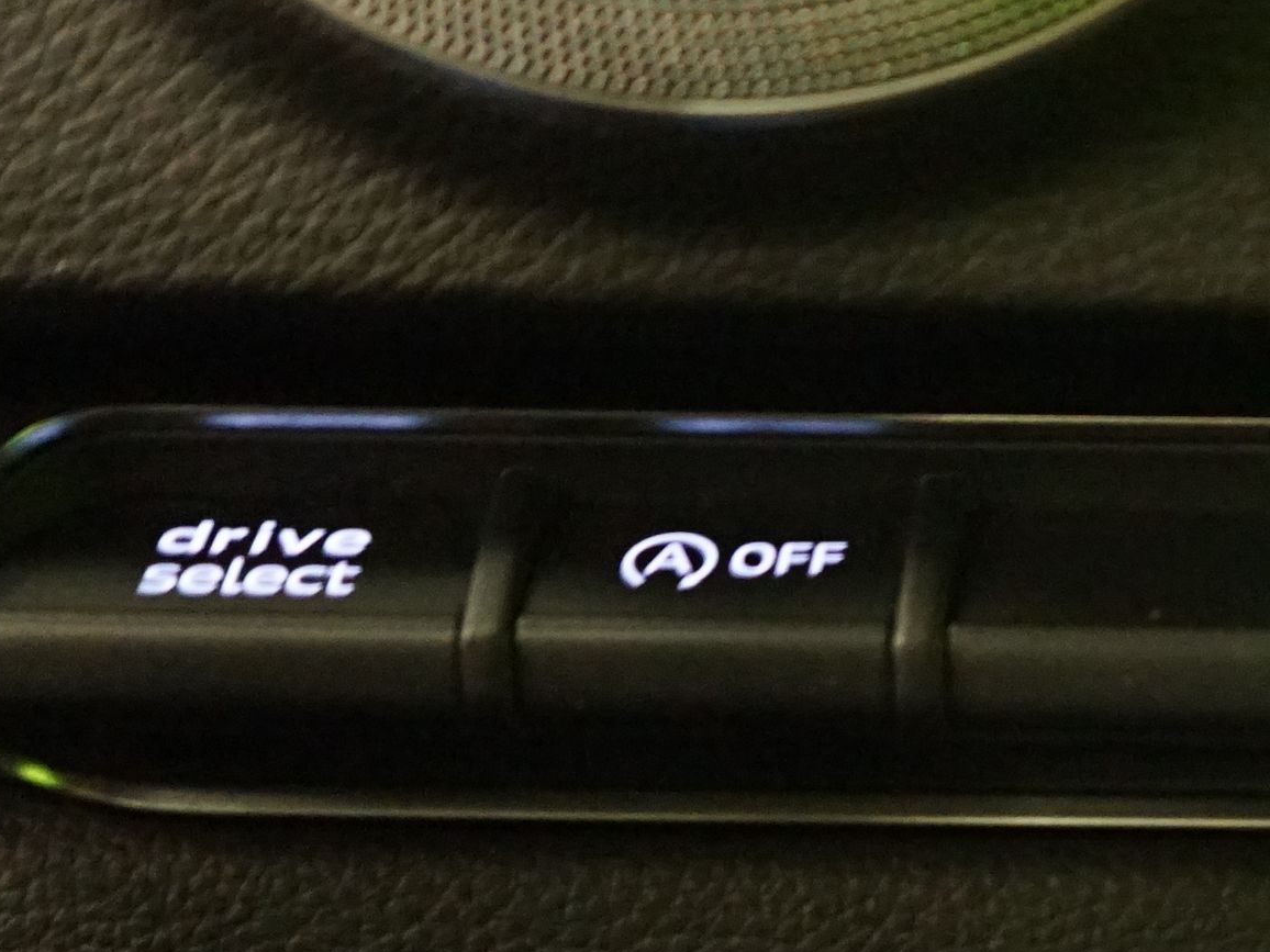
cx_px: 1973
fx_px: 4806
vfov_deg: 10.9
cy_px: 1387
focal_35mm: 131
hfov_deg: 14.0
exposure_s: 1/13
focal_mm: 40
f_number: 4
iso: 6400
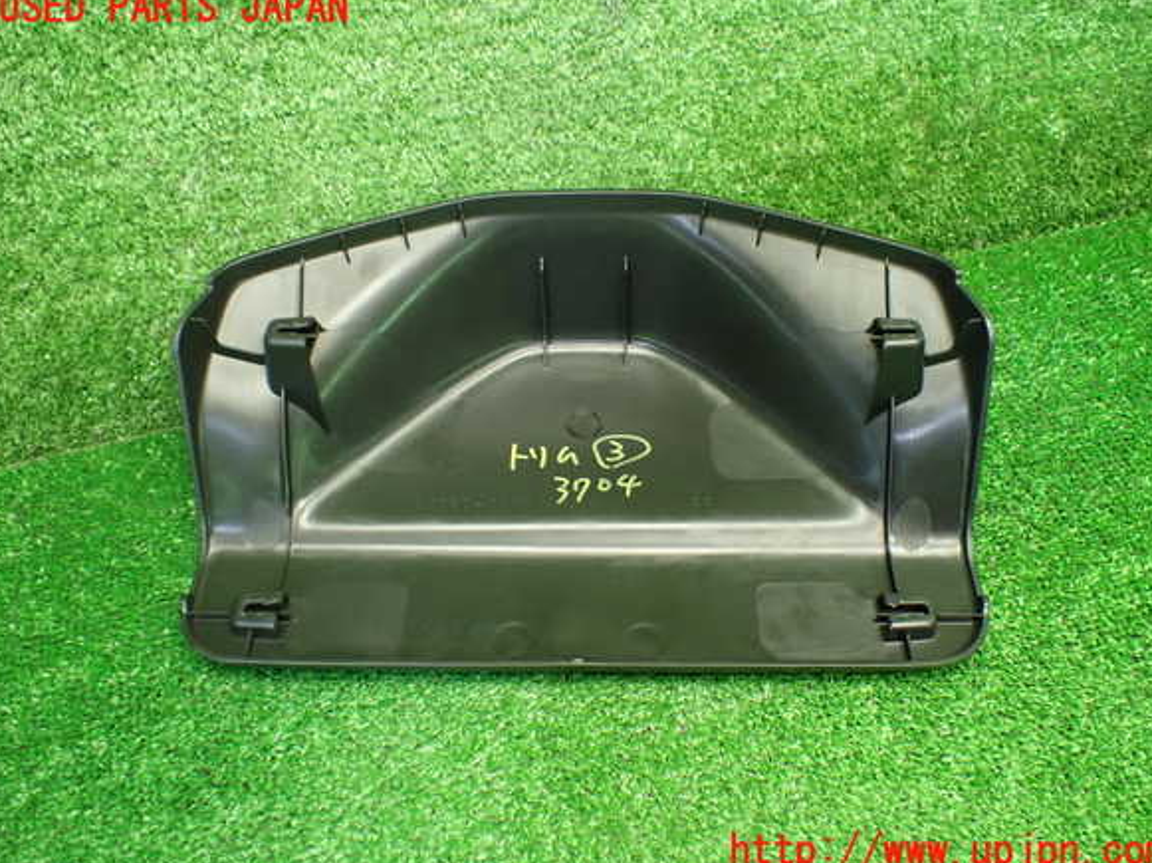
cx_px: 583
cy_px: 431
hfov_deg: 58.4
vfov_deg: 45.4
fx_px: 1031
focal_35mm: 31
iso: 800
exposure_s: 1/80
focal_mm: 5.4
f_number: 2.3
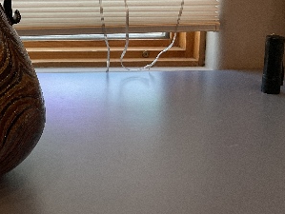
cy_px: 7
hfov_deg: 29.0
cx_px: -7
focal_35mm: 62
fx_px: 511
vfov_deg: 22.9
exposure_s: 1/120
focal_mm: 3
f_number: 1.8
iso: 64
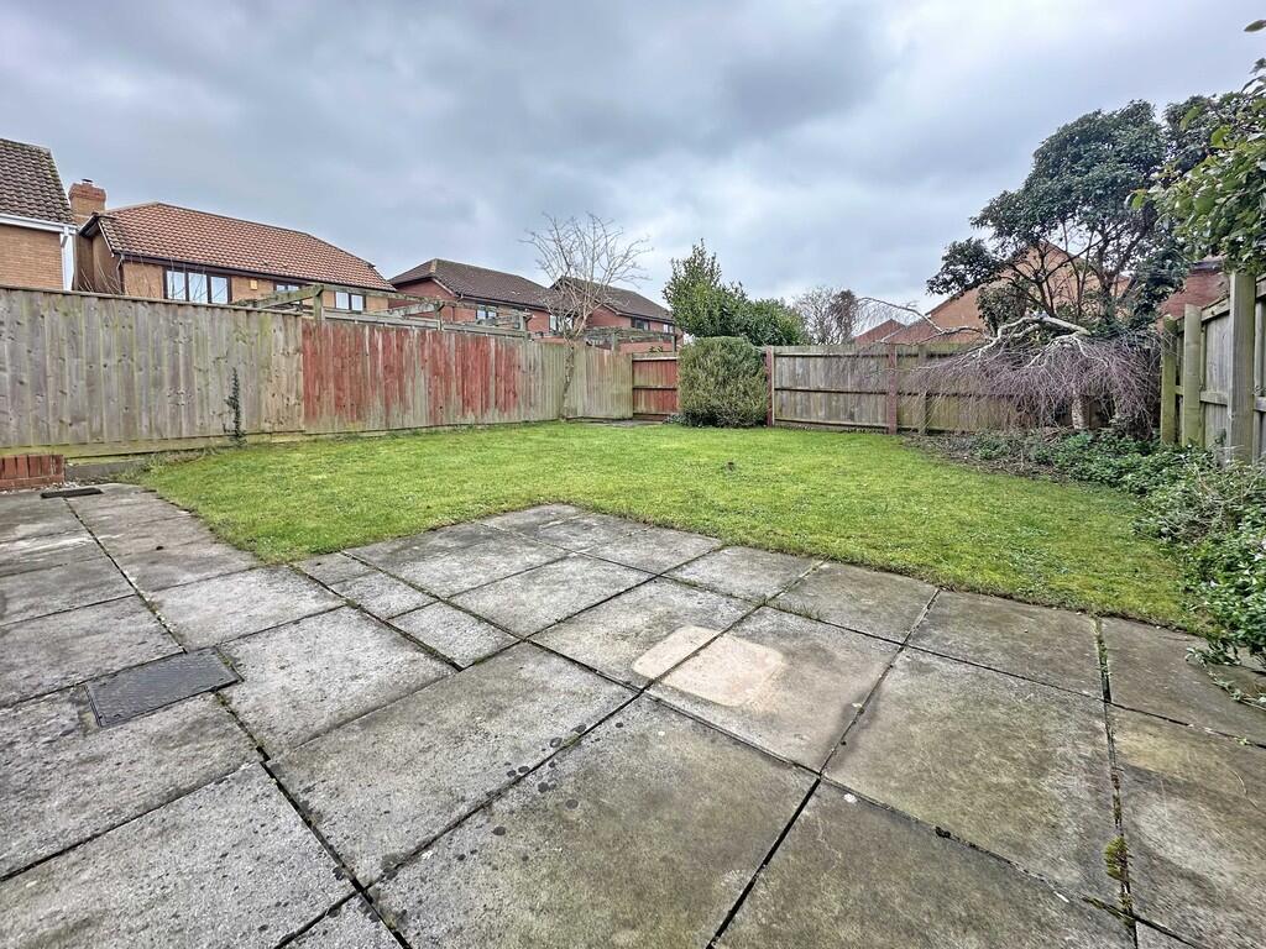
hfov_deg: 102.1
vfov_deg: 85.7
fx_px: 512
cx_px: 633
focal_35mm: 14
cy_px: 474
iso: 40
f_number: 2.2
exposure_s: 1/108
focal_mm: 2.22
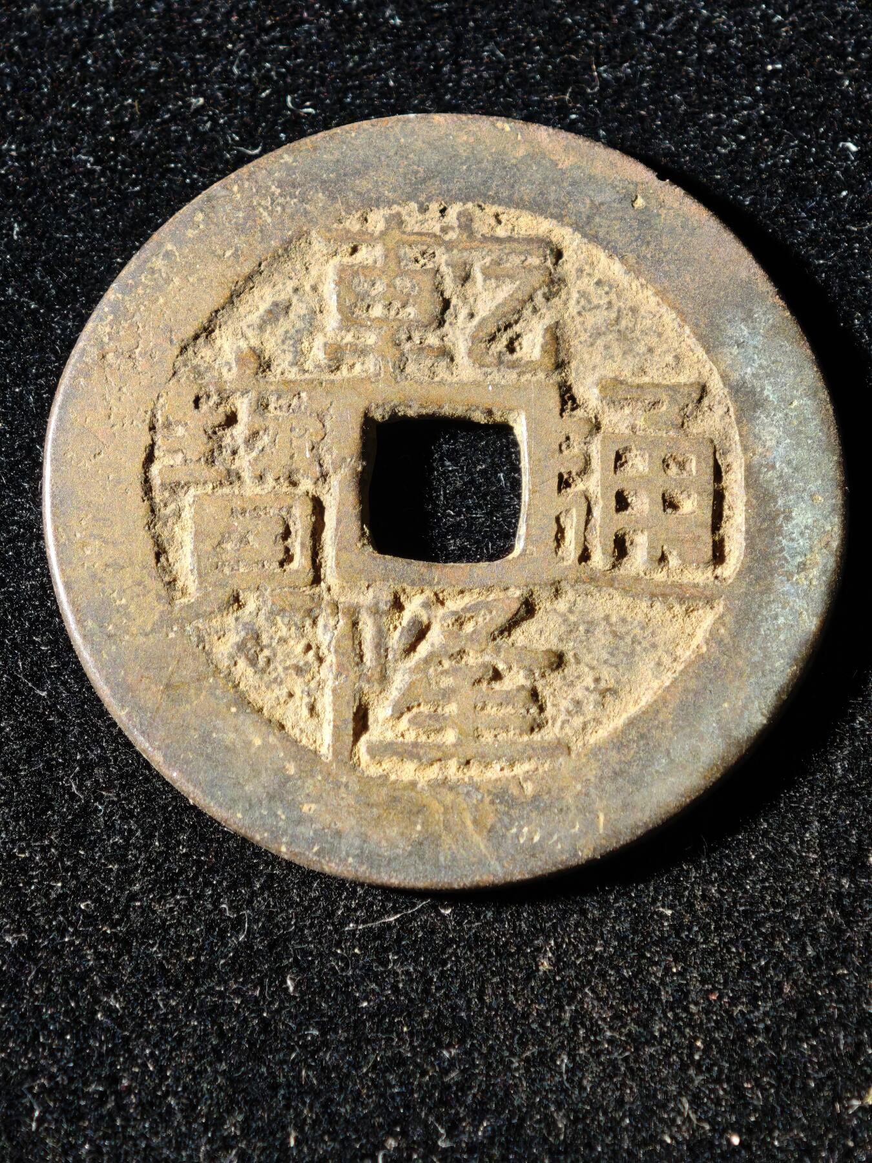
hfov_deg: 13.1
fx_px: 3795
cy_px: 582
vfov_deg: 17.4
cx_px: 436
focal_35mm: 113
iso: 320
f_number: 2
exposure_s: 1/100
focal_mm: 9
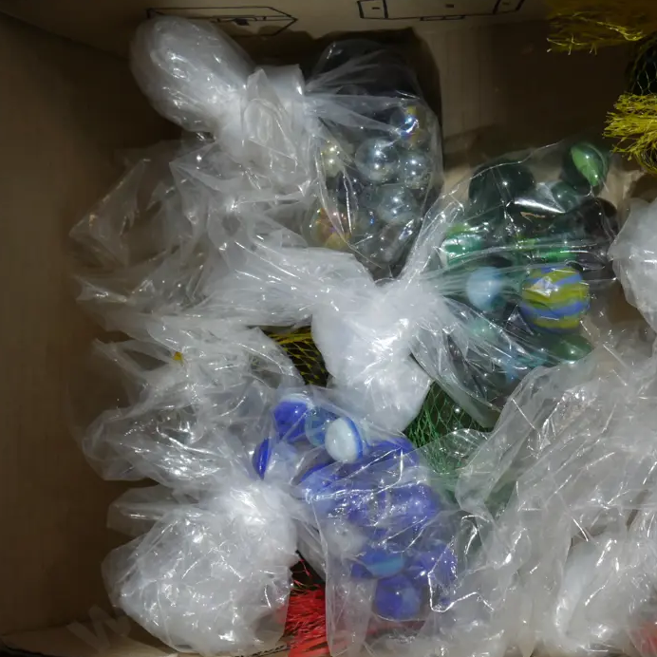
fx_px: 1460
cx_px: 465
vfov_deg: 25.4
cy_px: 352
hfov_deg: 25.2
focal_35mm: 68
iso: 800
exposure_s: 1/60
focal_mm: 26
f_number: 5.6
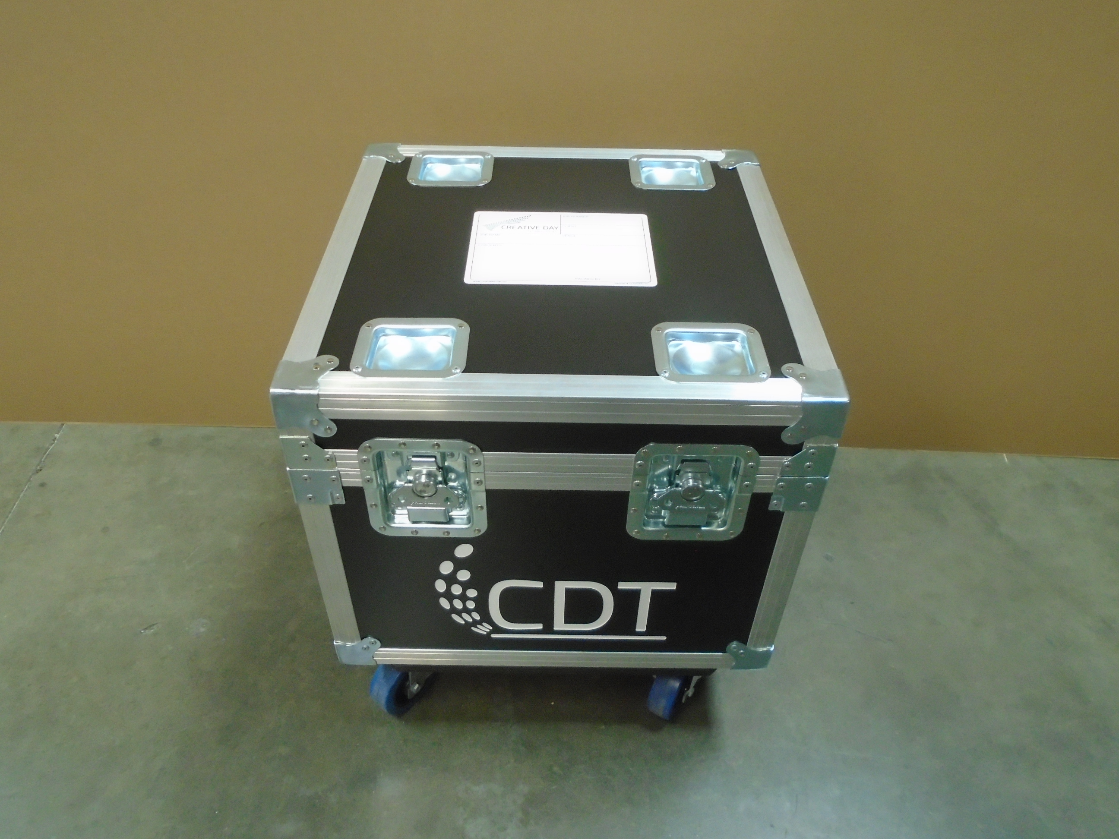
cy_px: 420
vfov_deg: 53.1
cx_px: 560
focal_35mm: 26
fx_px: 840
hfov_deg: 67.3
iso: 400
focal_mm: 4.6
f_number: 3.2
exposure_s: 1/20
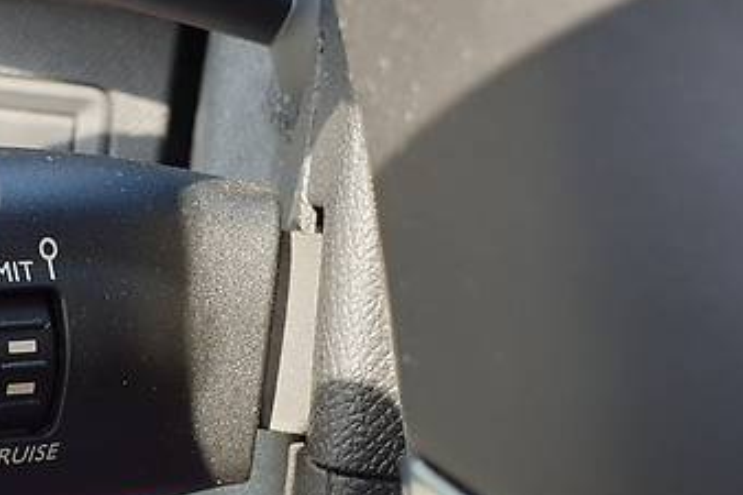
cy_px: 326
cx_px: 15
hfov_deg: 29.5
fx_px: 1320
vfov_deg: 21.1
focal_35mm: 64
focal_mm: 4.3
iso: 50
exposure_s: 1/117
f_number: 2.4
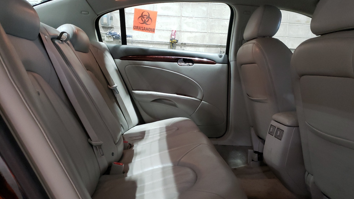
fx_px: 272
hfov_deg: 66.1
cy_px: 108
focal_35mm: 29
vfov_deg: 40.1
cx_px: 179
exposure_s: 1/40
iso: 308
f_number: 1.5
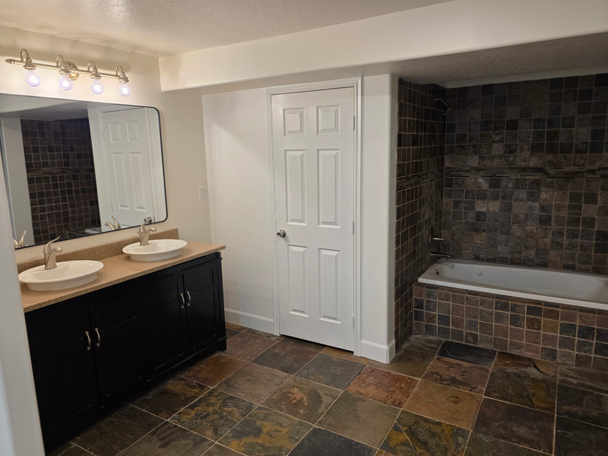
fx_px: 422
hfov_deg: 71.6
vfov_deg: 56.8
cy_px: 230
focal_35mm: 24
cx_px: 299
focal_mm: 6.3
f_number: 1.7
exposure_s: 1/120
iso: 160
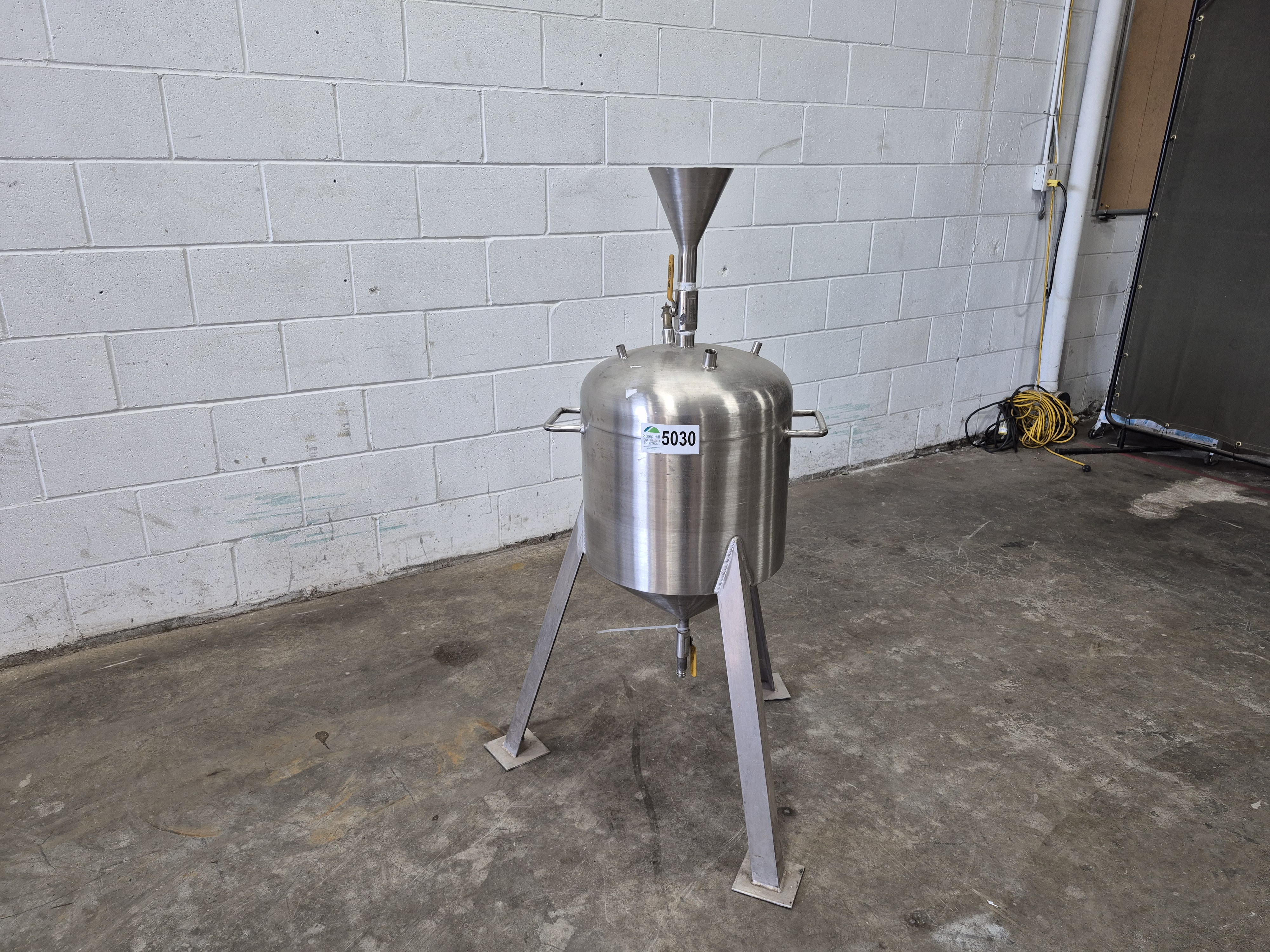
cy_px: 476
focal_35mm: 23
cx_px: 635
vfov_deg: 58.9
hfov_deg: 73.9
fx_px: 844
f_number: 1.8
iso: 200
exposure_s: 1/120
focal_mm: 5.4
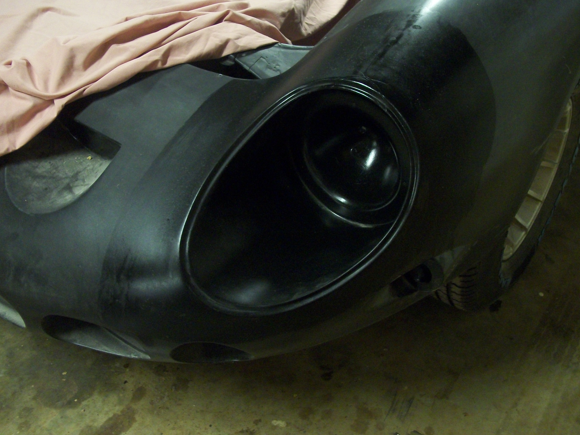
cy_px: 214
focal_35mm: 39
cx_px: 295
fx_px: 654
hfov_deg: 47.9
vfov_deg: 36.8
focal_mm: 5.7
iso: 250
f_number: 2.9
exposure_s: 1/8
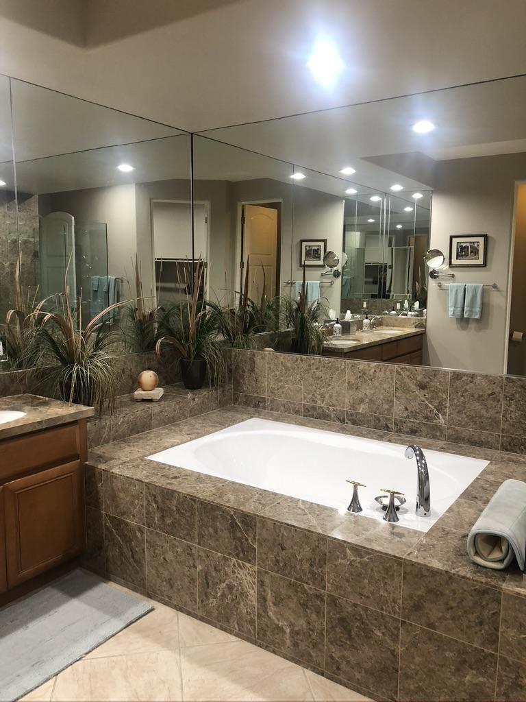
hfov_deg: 49.7
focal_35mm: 28
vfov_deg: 63.4
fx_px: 567
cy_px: 351
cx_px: 263
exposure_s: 1/17
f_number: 1.8
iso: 40
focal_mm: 4
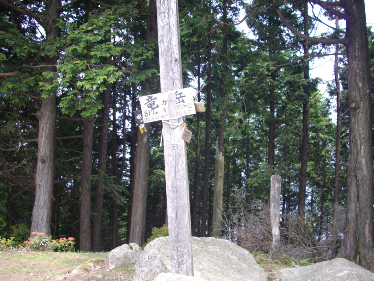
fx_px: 411
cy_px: 141
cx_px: 186
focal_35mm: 38
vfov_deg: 37.7
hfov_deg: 49.0
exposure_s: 1/200
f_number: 2.8
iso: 100
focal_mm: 6.2
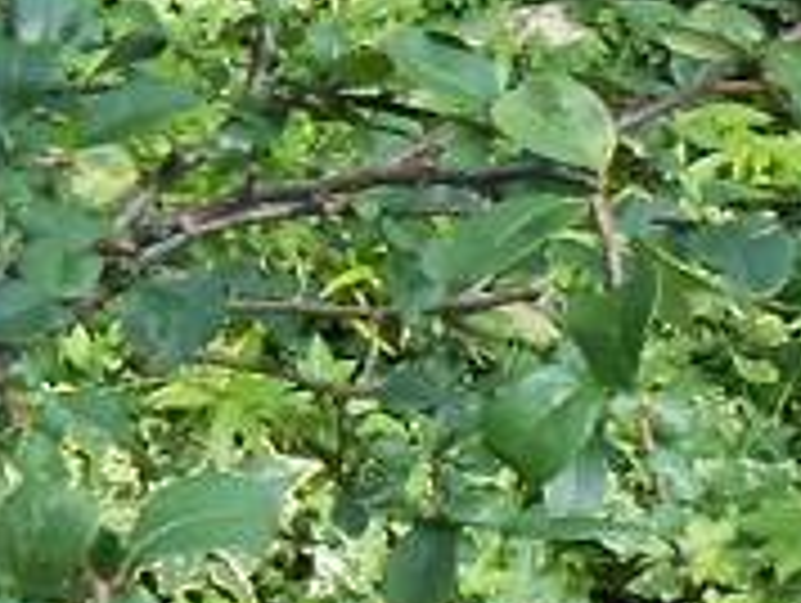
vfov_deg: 10.1
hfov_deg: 10.8
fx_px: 3383
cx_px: -1323
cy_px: 630
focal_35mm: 146
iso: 80
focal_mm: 4.6
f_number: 3.5
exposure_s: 1/320
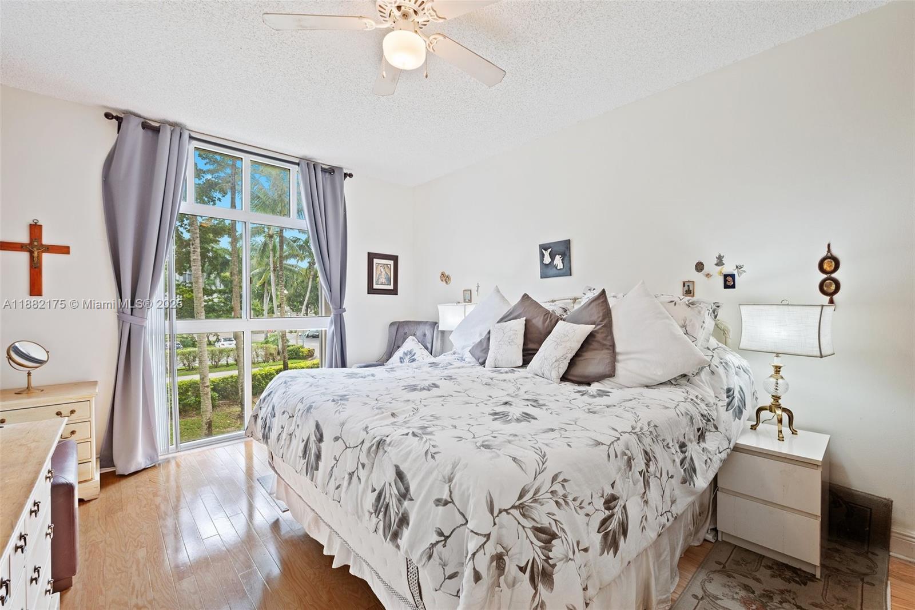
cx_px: 458
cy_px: 305
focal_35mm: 14
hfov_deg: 104.2
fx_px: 356
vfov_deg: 81.2
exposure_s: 1/13
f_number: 8
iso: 360
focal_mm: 14
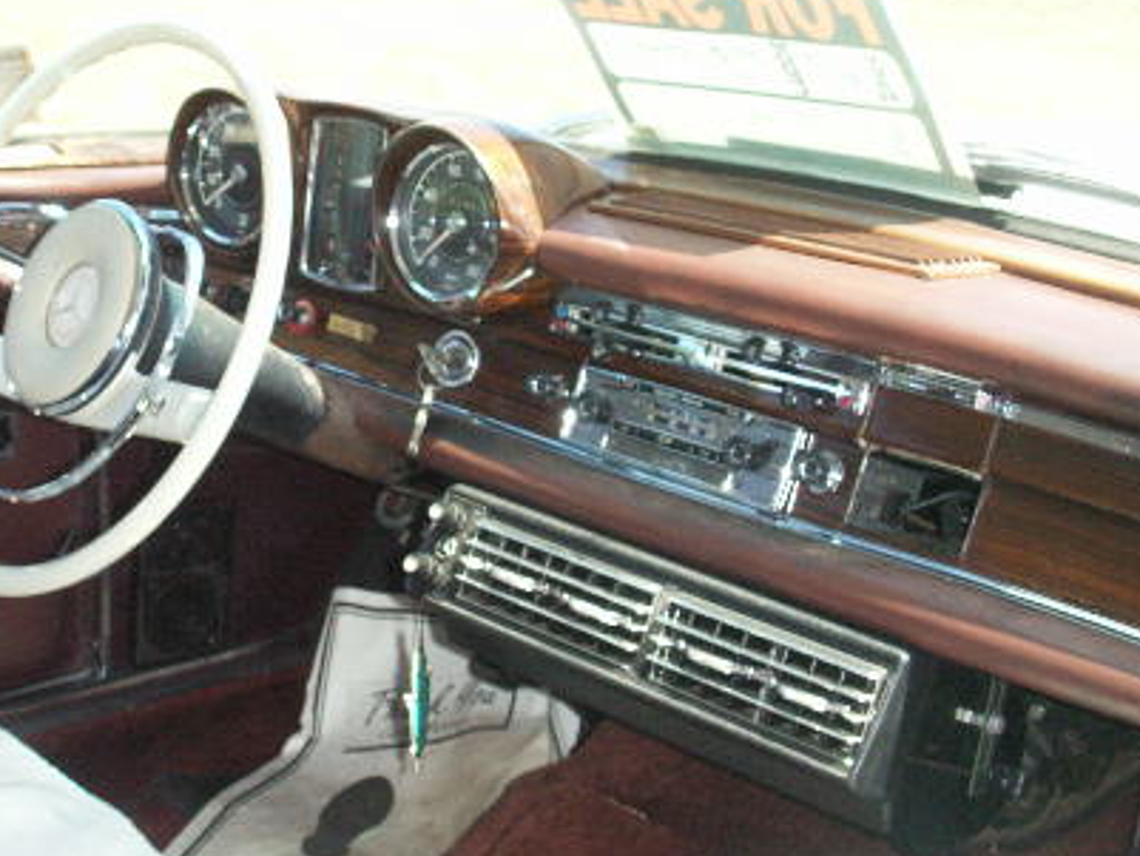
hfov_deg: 32.1
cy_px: 347
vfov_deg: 24.8
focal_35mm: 59
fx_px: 1944
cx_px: 296
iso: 160
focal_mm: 7.7
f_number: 3.5
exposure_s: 1/320
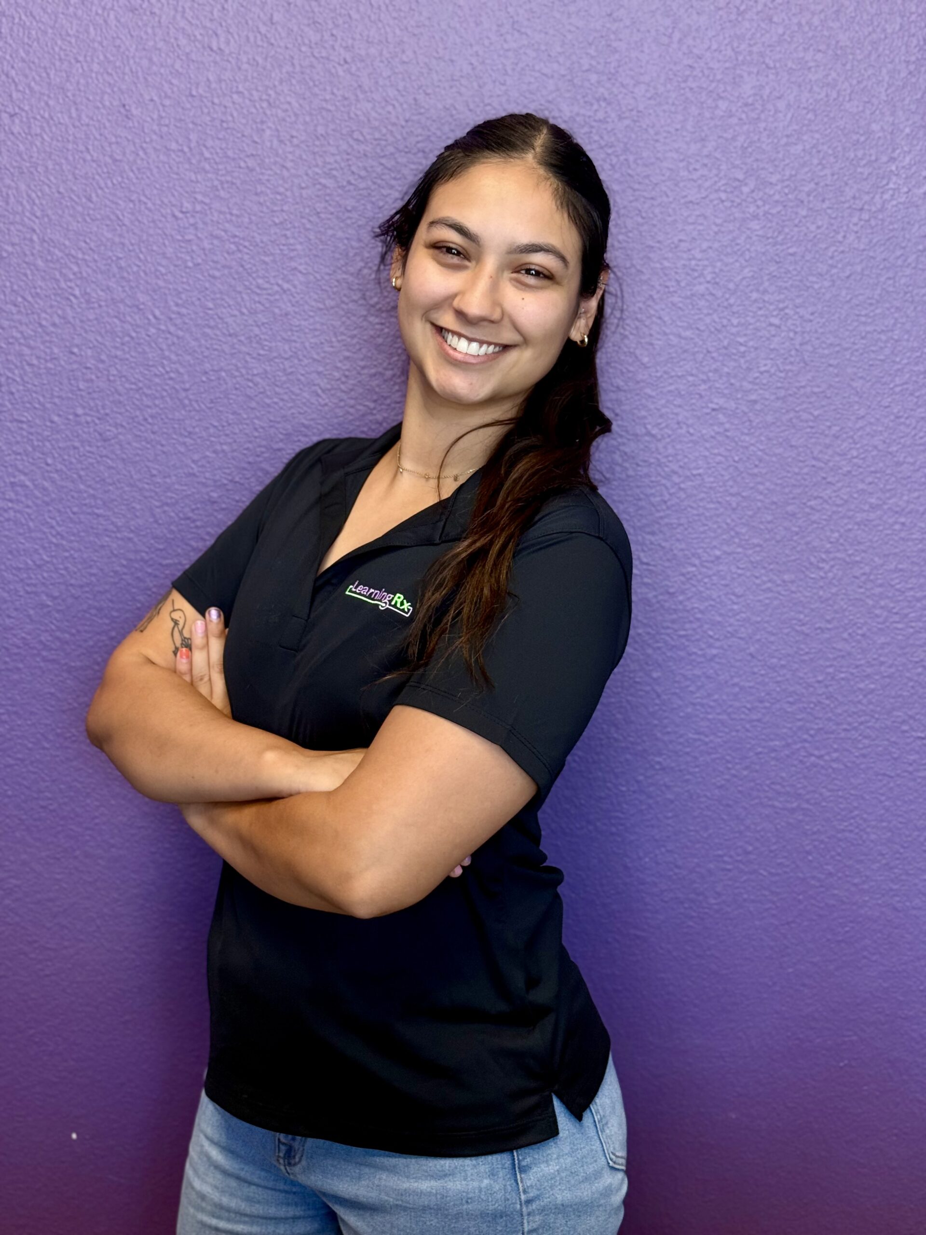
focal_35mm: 48
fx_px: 1712
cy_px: 618
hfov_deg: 30.3
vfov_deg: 39.7
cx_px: 463
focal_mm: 6.76
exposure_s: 1/60
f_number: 1.78
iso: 80
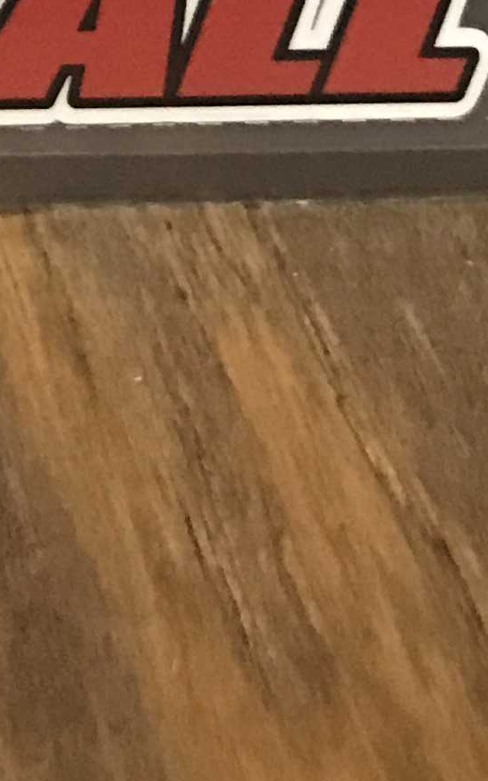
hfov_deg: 8.9
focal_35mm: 137
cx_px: -545
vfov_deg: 13.5
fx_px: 2916
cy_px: -659
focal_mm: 3.99
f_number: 1.8
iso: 100
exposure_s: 1/15
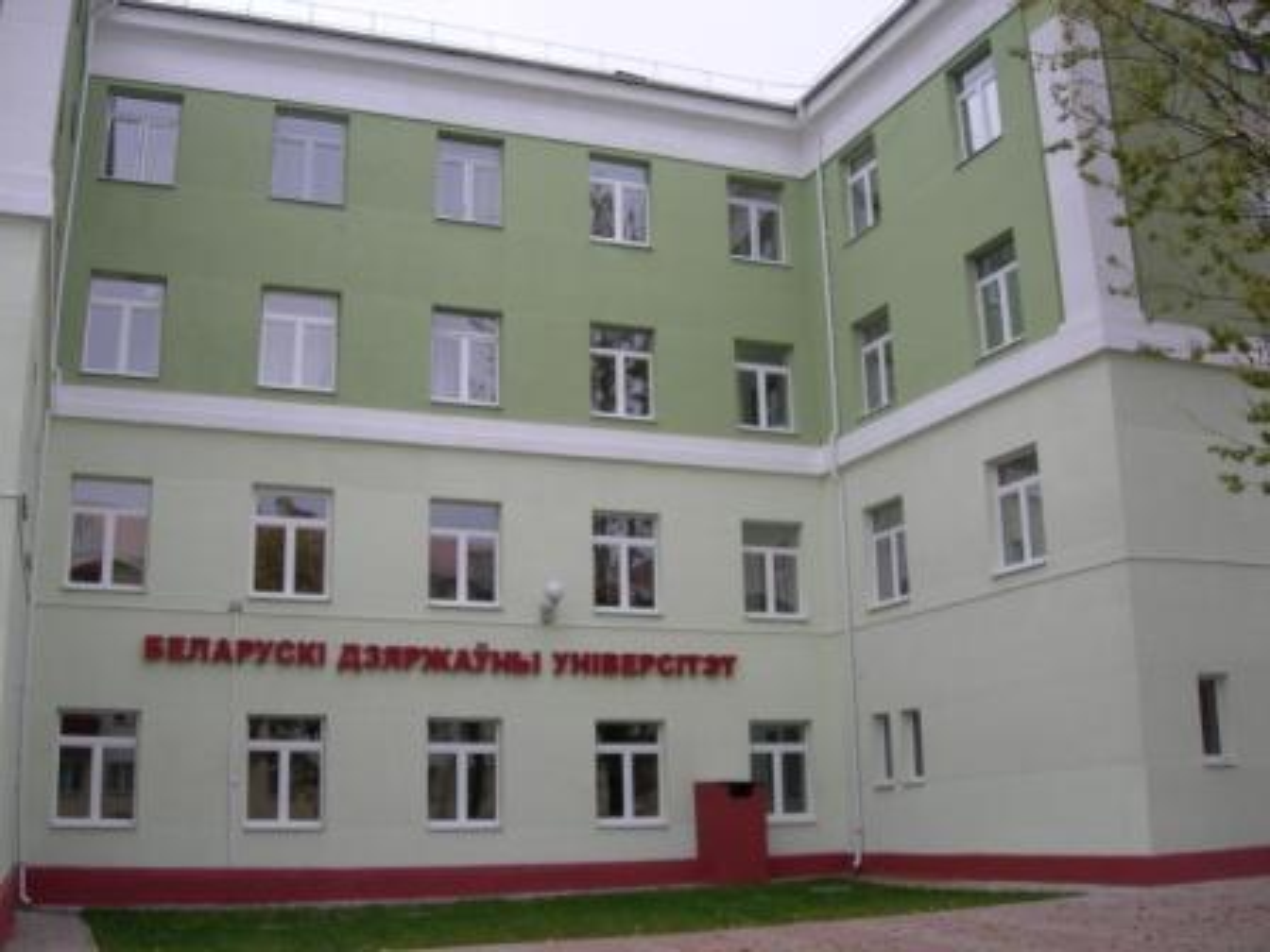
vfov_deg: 37.7
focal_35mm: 38
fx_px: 1394
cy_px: 476
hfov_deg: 49.0
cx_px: 635
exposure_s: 1/82.7
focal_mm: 7.8
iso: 50
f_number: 2.8
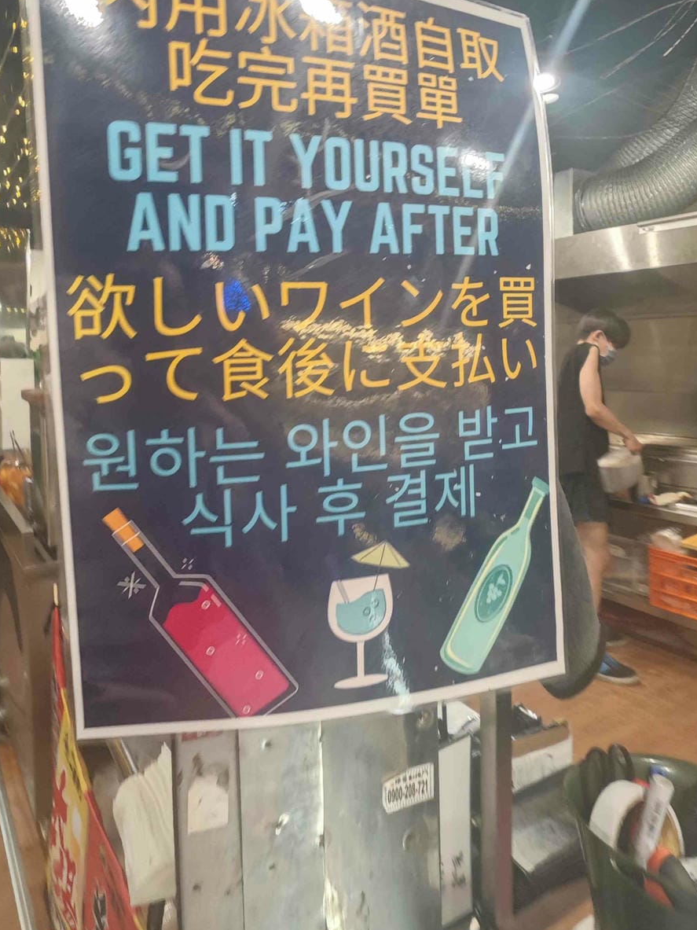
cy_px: 369
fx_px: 618
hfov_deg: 58.7
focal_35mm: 23
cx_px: 304
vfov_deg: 73.1
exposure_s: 1/30
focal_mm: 2.03
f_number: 1.8
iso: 200
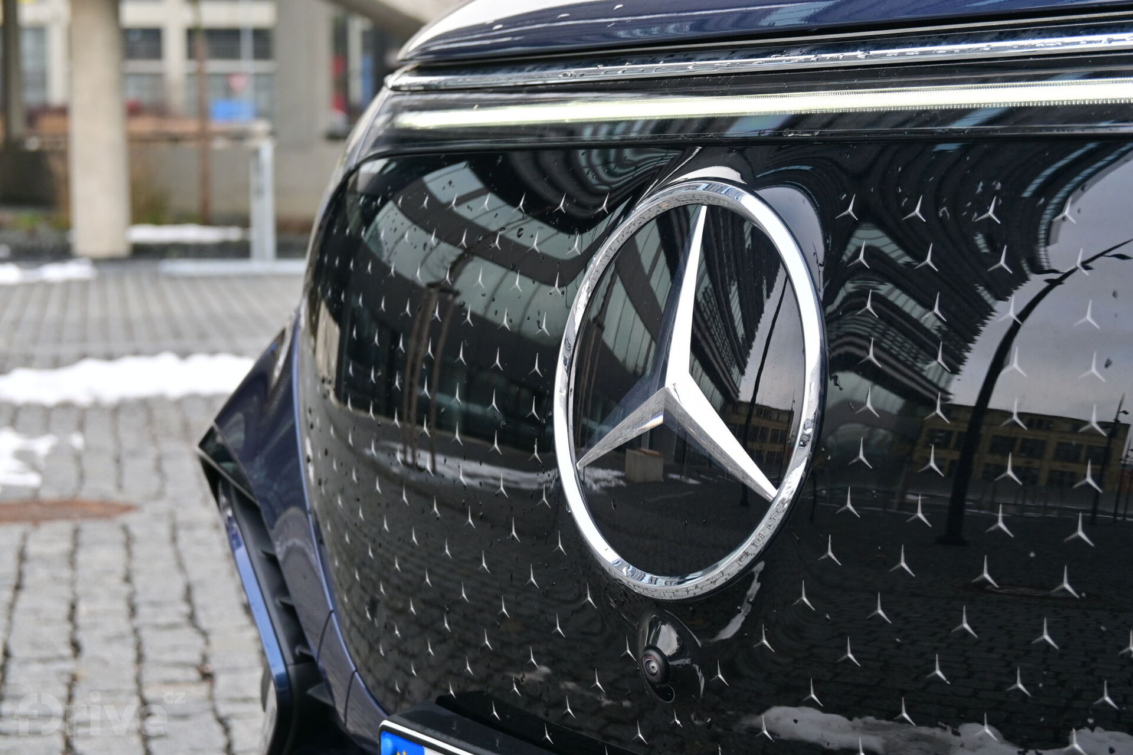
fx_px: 2266
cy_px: 378
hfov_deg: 28.1
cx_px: 566
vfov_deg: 18.9
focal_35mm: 72
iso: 180
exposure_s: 1/80
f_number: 6
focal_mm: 48
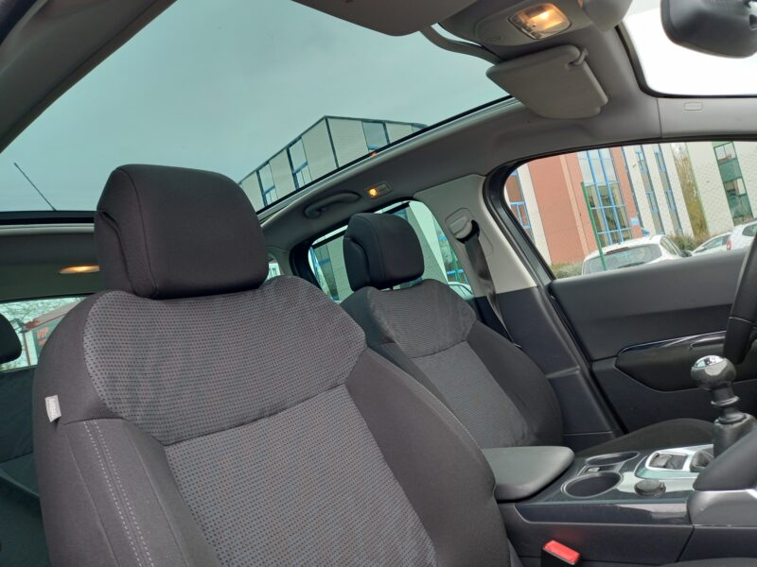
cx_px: 378
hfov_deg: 69.4
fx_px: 547
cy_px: 284
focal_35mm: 25
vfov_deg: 54.9
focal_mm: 4.6
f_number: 2
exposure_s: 1/50
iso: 32
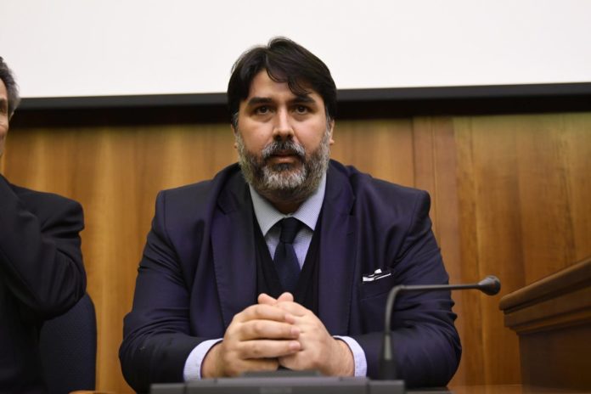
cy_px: 197
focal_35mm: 54
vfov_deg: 25.1
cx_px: 296
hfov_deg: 36.9
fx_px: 886
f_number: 2.8
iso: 3200
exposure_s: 1/320
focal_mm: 36
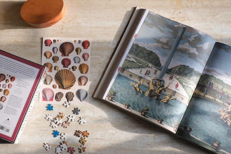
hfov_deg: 37.5
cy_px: 77
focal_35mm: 53
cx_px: 116
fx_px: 340
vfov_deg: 25.5
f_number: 5.6
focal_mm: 35
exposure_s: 1/56
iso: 160
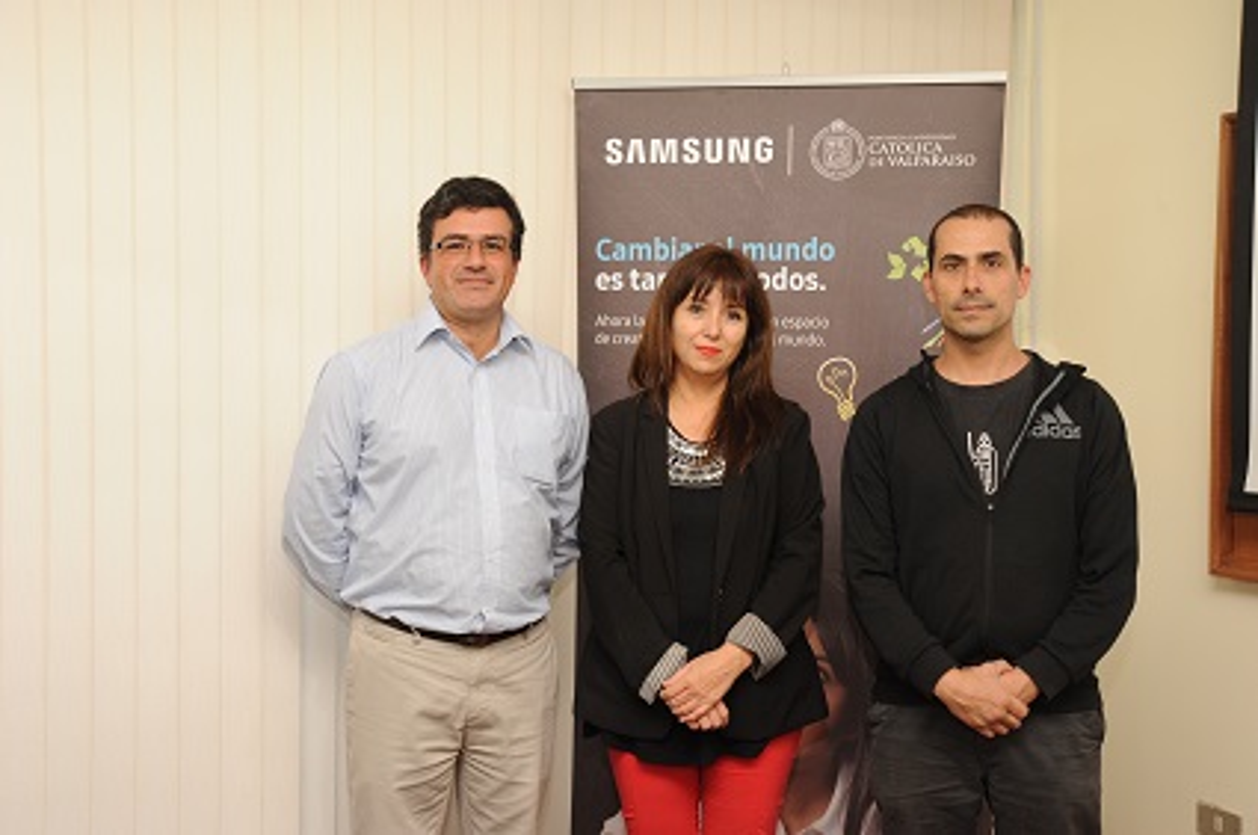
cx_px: 629
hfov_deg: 41.2
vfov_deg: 28.0
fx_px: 1675
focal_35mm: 48
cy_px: 418
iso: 1250
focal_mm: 48
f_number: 8
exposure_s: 1/80
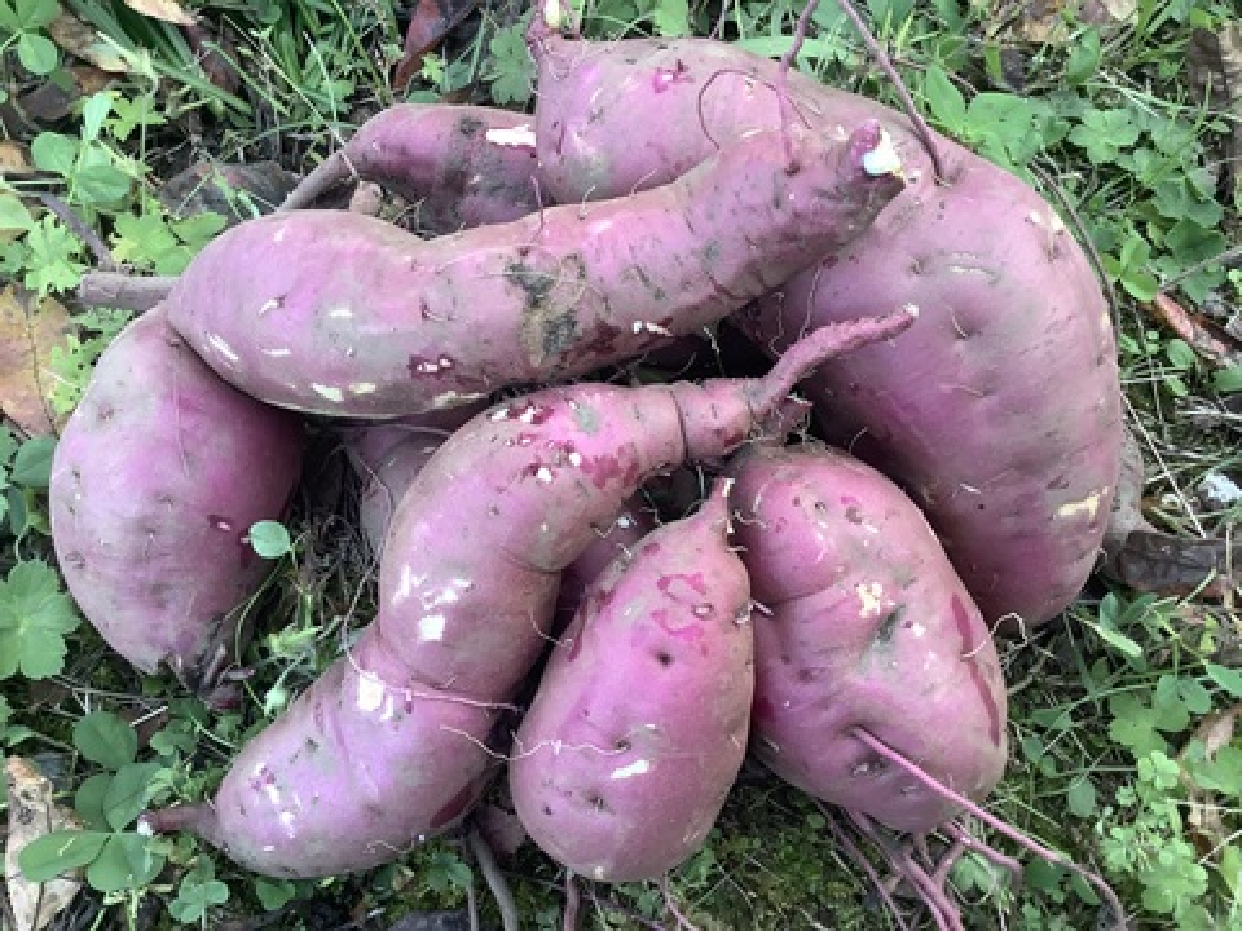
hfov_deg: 58.4
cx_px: 621
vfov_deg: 45.4
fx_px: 1112
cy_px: 466
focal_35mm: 31
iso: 125
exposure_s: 1/60
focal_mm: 3.3
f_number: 2.4
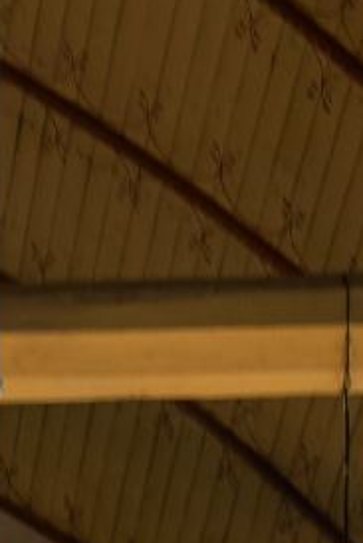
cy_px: 1799
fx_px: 4063
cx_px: -217
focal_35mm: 269
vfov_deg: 6.7
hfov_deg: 5.1
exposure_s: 1/40
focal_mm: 36
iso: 500
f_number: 4
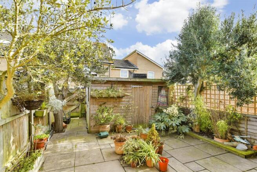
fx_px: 107
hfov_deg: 100.4
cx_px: 128
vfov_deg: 77.4
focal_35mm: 15
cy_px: 86
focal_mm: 10
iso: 160
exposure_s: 1/30
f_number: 8
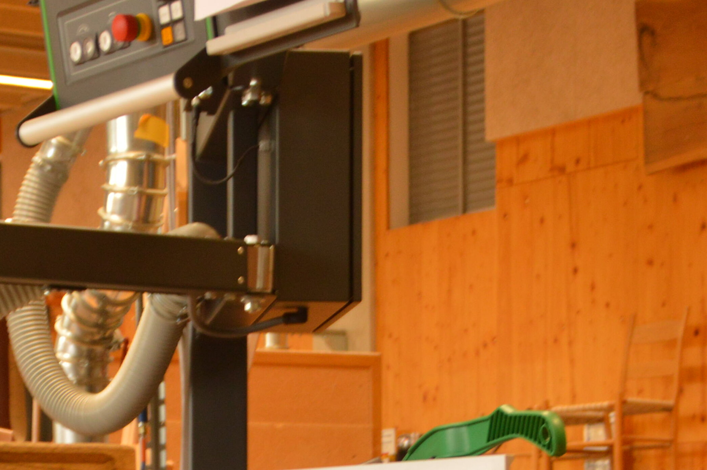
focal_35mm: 121
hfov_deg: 16.8
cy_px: 655
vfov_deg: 11.0
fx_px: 2374
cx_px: 143
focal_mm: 28
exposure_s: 1/60
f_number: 4
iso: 400
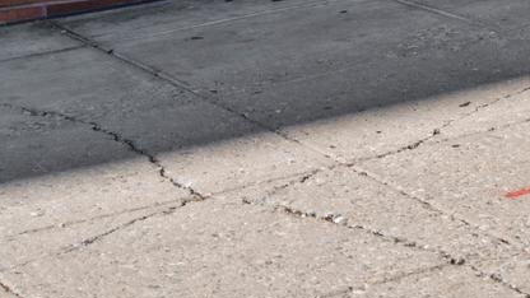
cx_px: 1009
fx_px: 2333
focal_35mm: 166
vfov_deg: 6.7
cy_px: -558
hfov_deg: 11.8
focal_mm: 32.2
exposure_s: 1/1000
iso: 200
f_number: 2.8
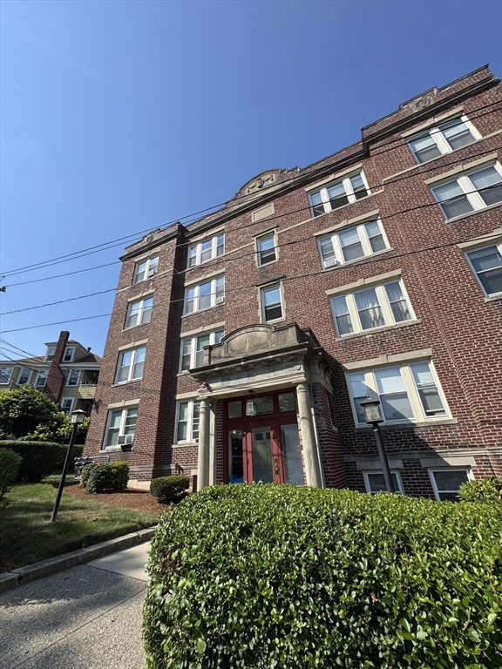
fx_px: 271
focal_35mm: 14
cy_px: 334
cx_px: 251
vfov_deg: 102.1
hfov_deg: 85.7
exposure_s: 1/1536
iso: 50
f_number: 2.2
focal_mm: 2.22
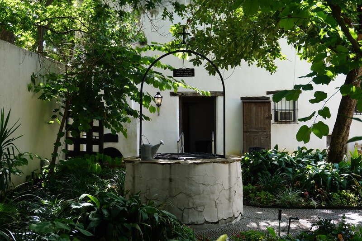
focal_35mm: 54
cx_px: 181
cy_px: 120
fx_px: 543
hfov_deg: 36.9
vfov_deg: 25.0
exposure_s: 1/60
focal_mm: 36
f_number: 5.6
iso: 125
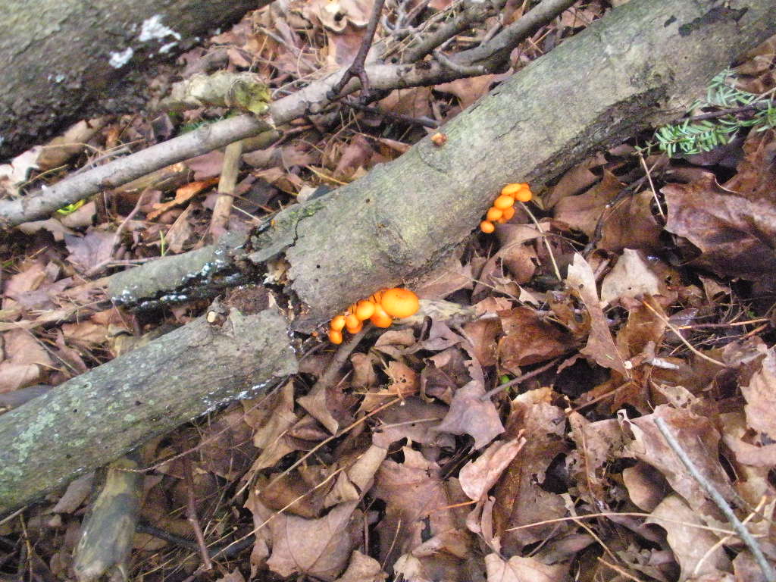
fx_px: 807
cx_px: 388
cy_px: 291
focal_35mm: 36
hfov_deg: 51.4
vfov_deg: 39.7
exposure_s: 1/112
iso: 1600
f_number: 3.5
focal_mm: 6.3
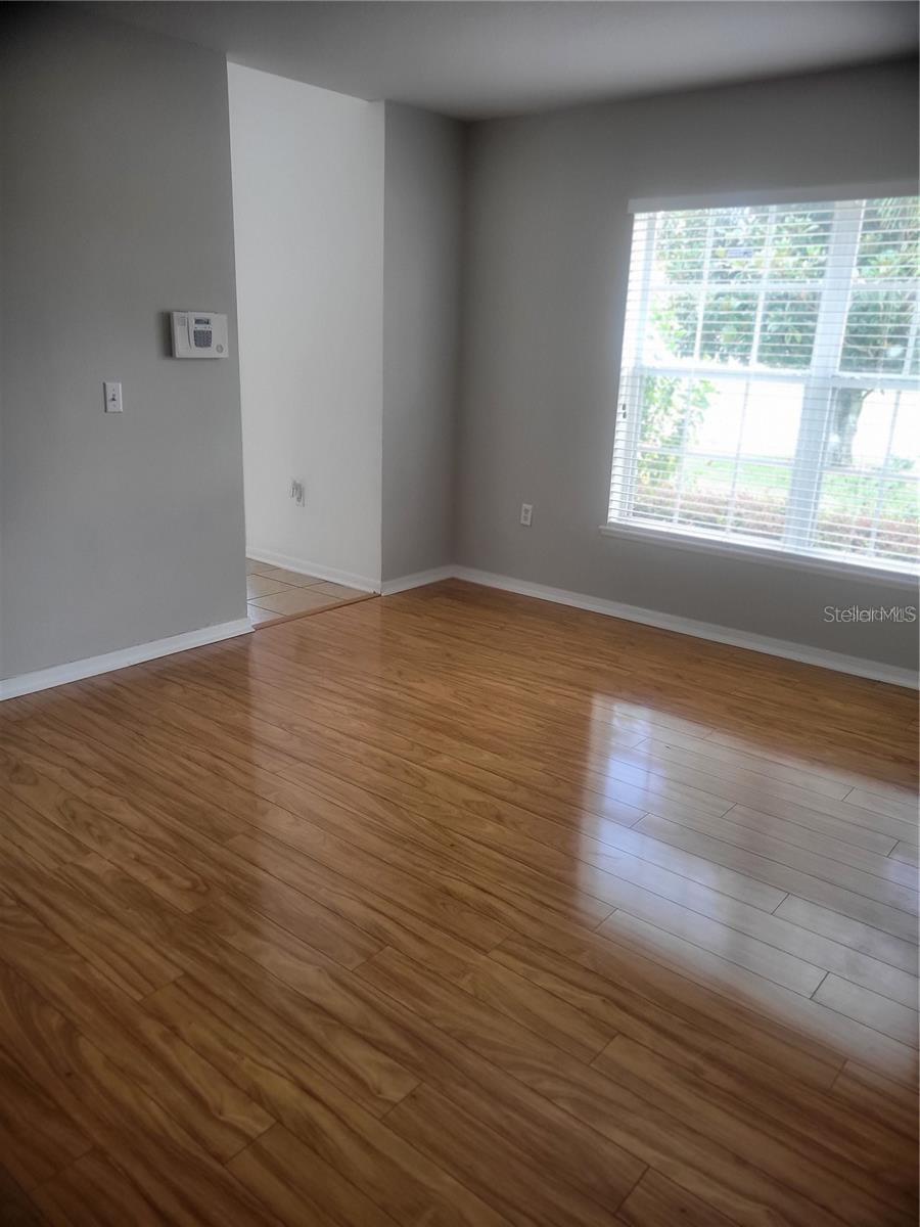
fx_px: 921
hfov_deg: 53.1
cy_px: 614
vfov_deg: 67.3
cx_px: 460
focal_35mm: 26
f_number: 1.8
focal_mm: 5.4
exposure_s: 1/120
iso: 125
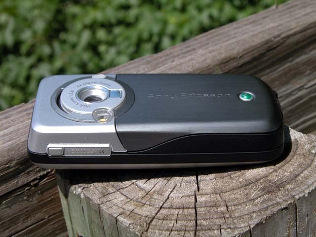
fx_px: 666
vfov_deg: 20.2
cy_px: 118
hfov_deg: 26.7
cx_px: 158
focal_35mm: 73
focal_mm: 18.8
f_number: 6.7
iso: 100
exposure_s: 1/365
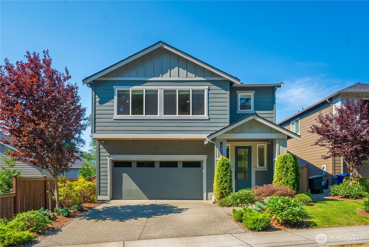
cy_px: 124
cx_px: 184
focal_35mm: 24
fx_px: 246
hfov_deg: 73.7
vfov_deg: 53.2
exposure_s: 1/80
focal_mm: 24
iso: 80
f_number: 7.1
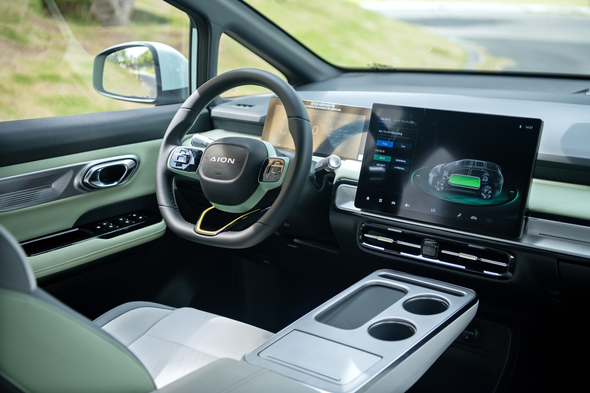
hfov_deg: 36.2
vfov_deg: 24.6
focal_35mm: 55
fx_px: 901
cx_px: 295
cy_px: 196
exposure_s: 1/60
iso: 100
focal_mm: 55
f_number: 3.2
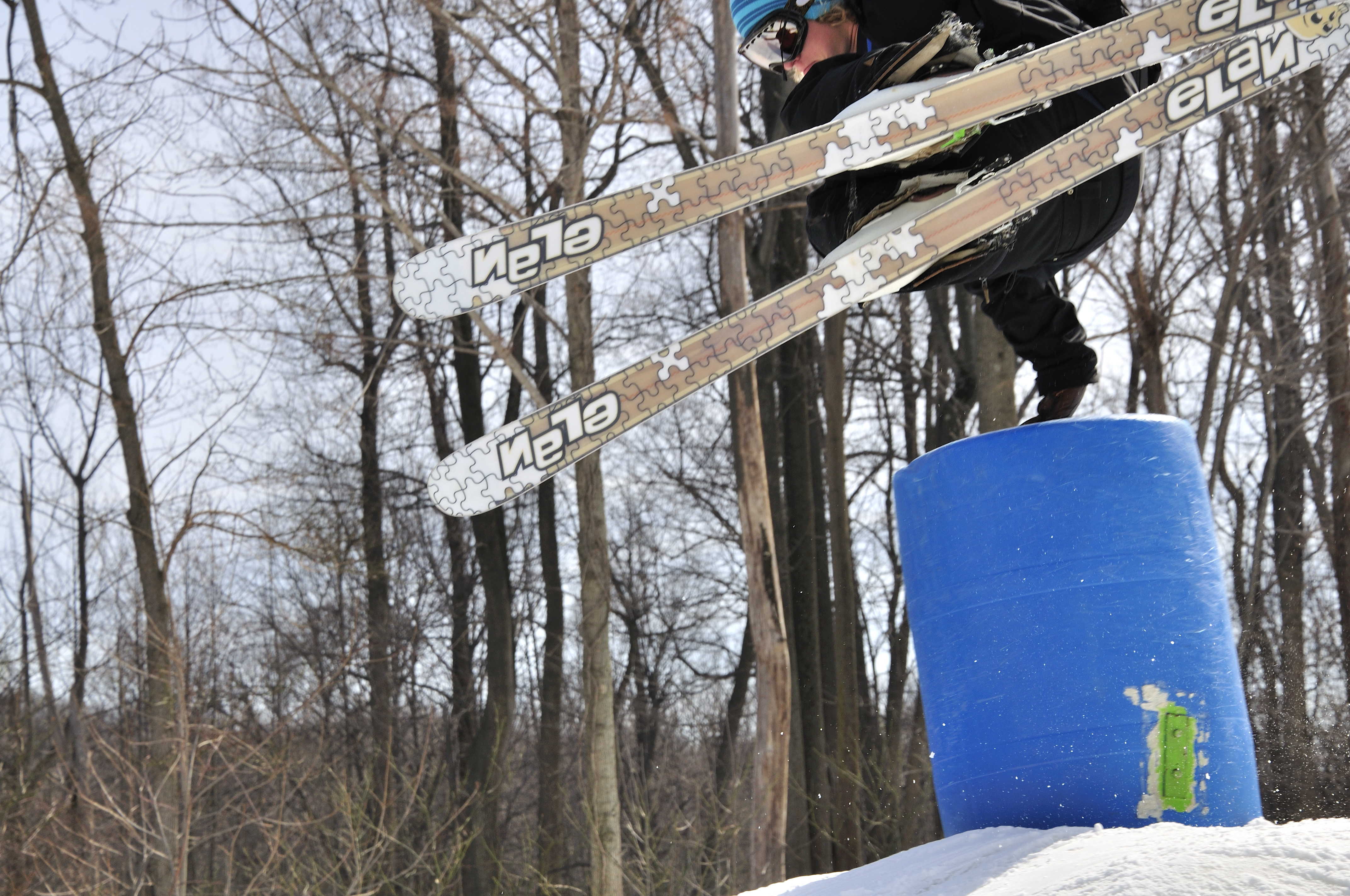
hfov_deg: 21.9
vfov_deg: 14.7
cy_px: 448
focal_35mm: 93
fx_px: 3483
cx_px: 675
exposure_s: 1/640
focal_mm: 62
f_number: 9
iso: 200
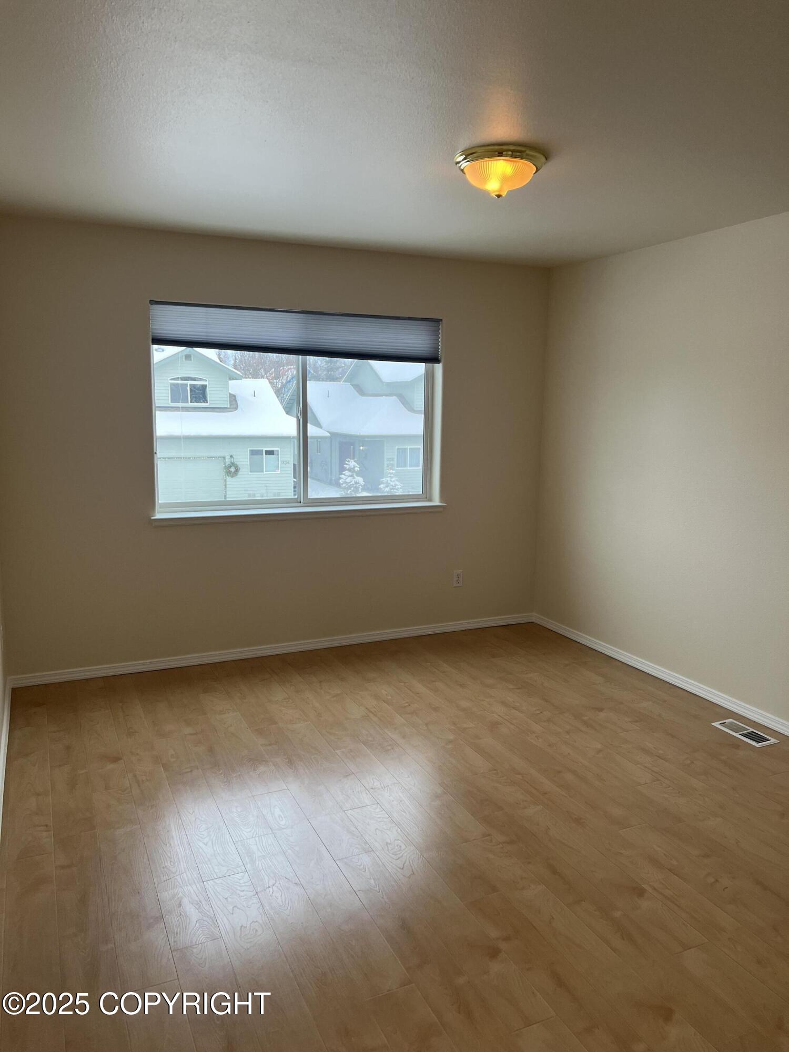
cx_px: 394
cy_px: 526
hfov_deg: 53.1
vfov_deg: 67.3
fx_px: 790
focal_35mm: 26
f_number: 1.5
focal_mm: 5.7
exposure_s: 1/120
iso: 125
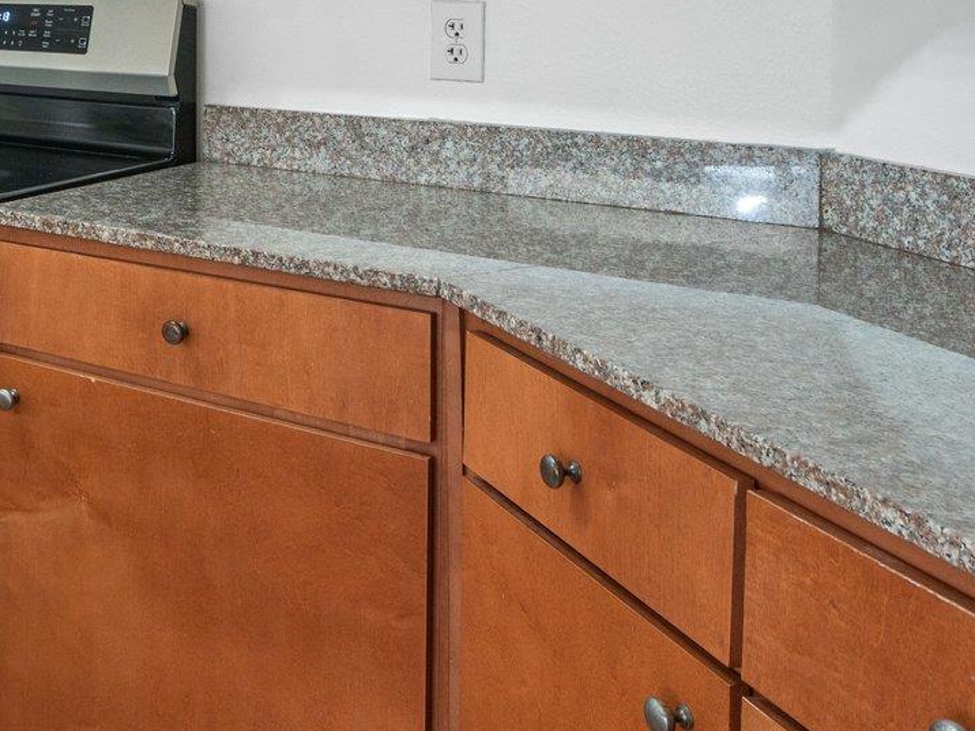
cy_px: 26
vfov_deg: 30.8
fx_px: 1239
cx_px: -133
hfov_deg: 35.7
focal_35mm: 44
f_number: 13
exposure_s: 1/1.25
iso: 500
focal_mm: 16
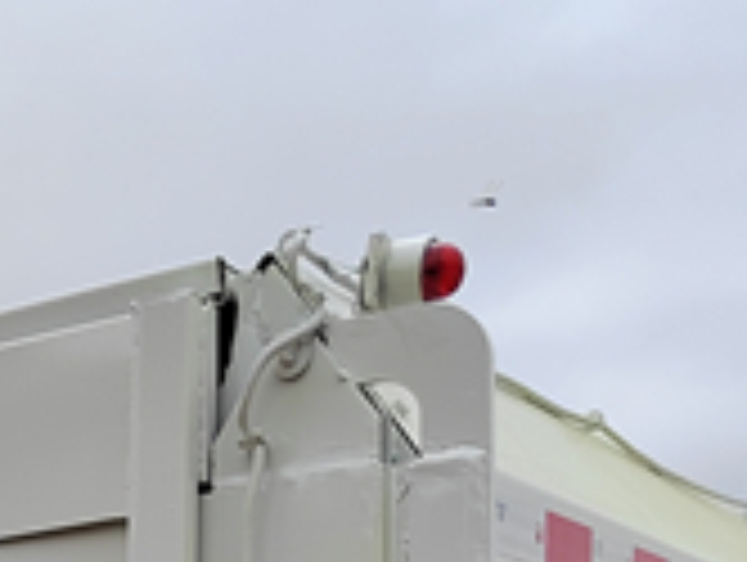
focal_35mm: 94
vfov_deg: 13.6
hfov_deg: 17.6
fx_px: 2031
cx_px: -526
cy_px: 1093
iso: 213
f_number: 1.9
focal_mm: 5.52
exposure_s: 1/2000
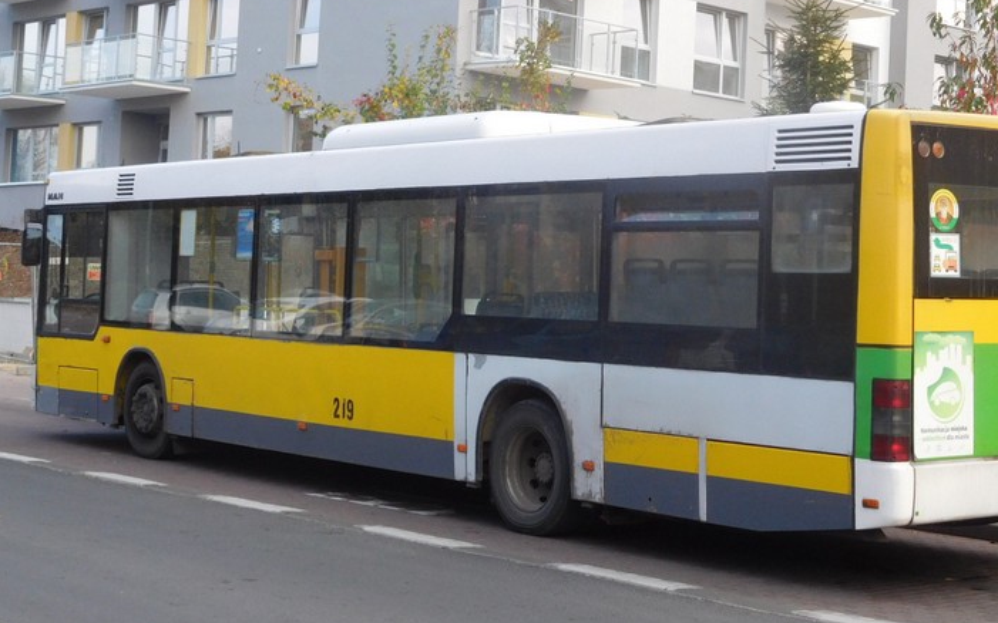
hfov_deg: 30.1
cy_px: 231
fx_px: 1849
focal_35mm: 68
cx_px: 592
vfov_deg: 19.1
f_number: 4.1
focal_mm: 8.9
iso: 220
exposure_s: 1/250
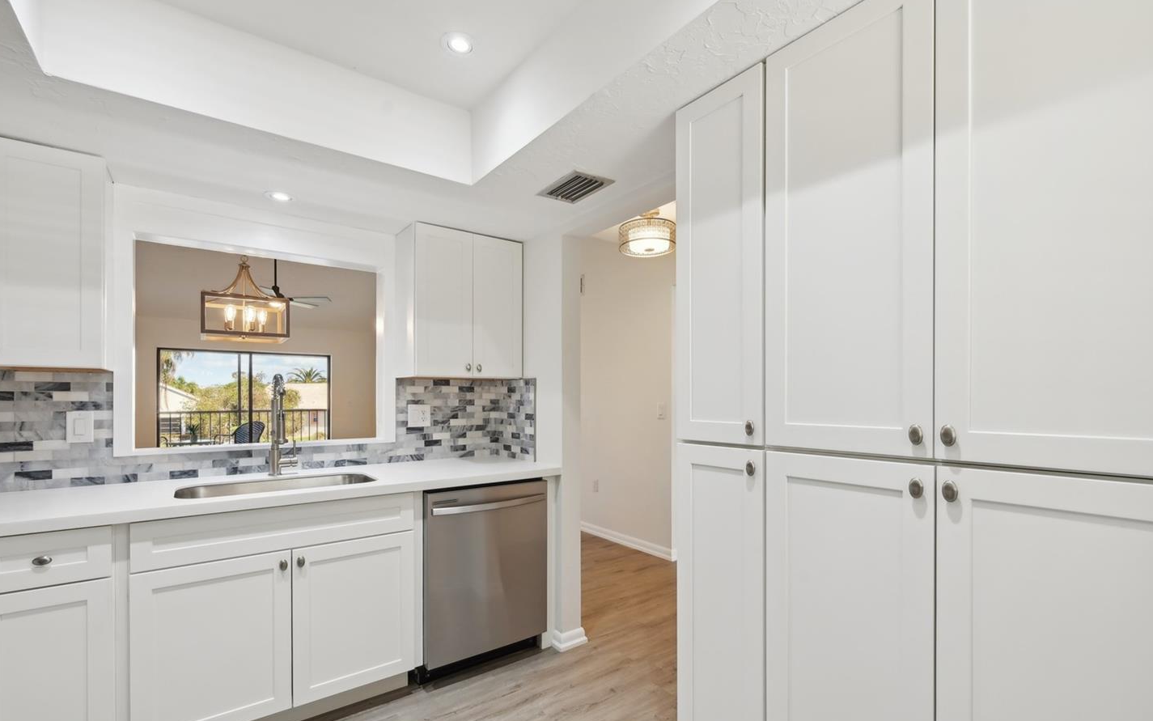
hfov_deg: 97.8
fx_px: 503
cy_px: 398
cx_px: 586
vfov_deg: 71.1
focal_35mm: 16
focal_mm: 14
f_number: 8
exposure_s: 1/40
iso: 400
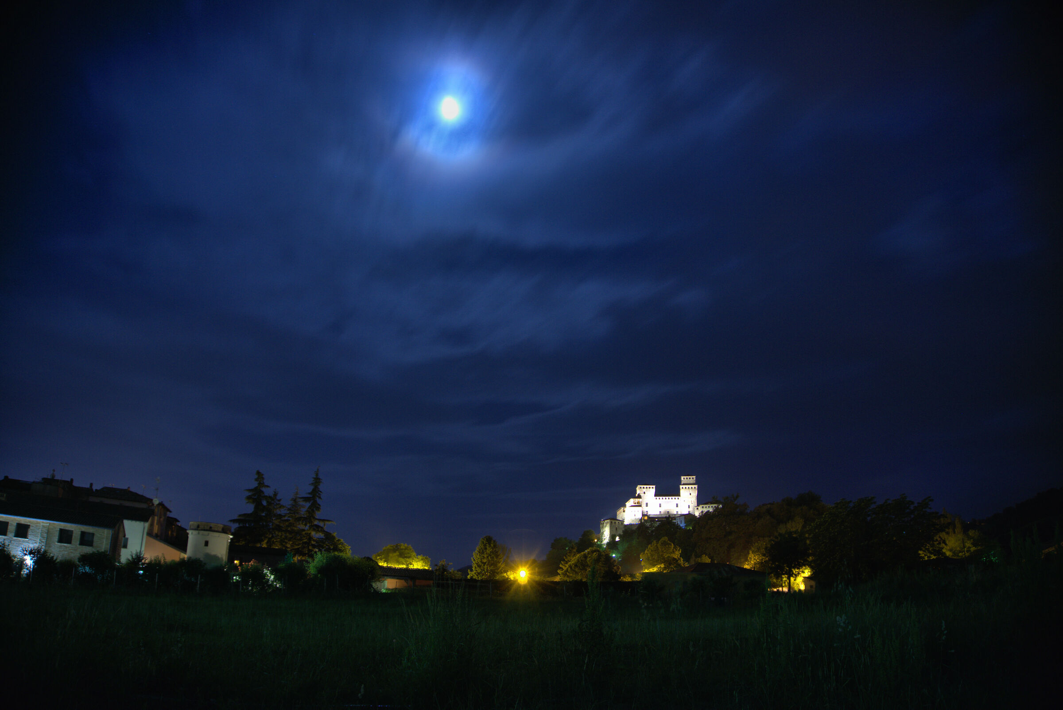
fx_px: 709
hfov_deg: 73.7
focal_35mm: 24
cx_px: 532
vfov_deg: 53.2
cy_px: 355
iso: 100
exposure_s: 30
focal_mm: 16
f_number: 4.5
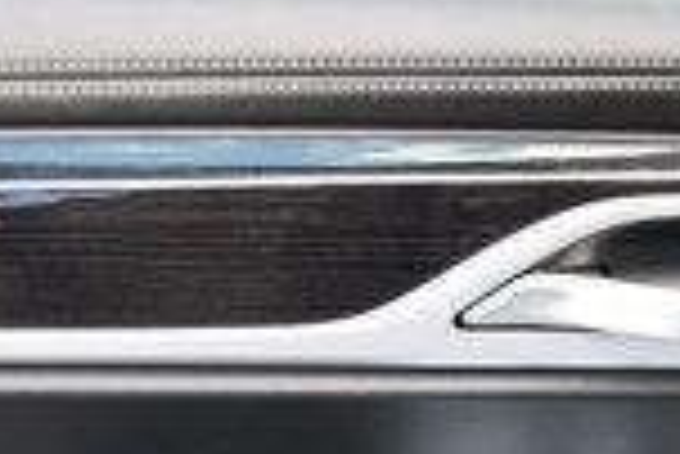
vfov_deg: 8.6
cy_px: 636
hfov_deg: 13.1
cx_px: 302
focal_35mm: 157
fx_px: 2968
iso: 800
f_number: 4
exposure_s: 1/160
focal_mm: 25
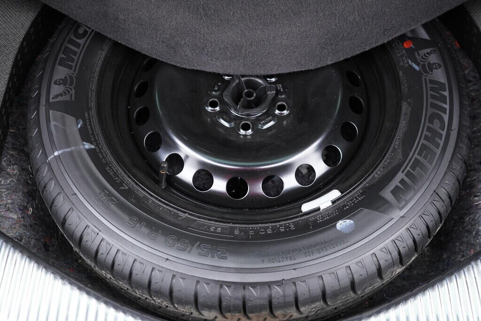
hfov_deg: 53.1
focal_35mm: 36
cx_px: 240
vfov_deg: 36.9
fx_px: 481
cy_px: 160
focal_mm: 24
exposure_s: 1/40
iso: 800
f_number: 2.8
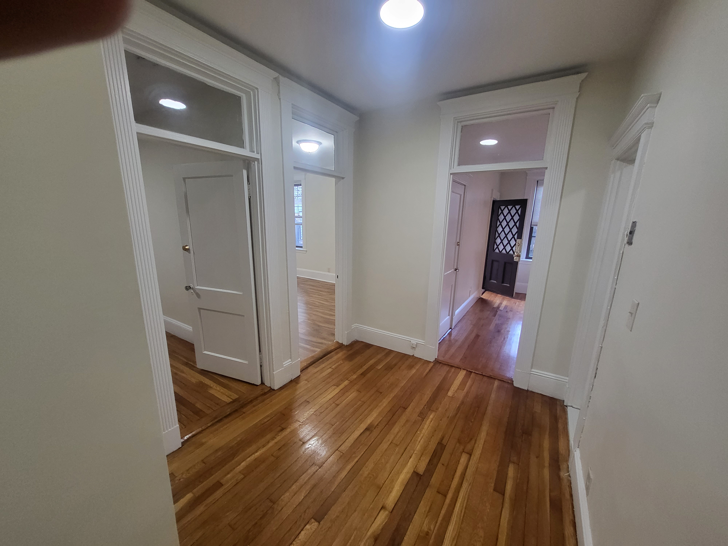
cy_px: 273
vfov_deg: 89.9
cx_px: 364
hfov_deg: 106.2
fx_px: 273
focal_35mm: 13
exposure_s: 1/60
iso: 320
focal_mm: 1.74
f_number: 2.2
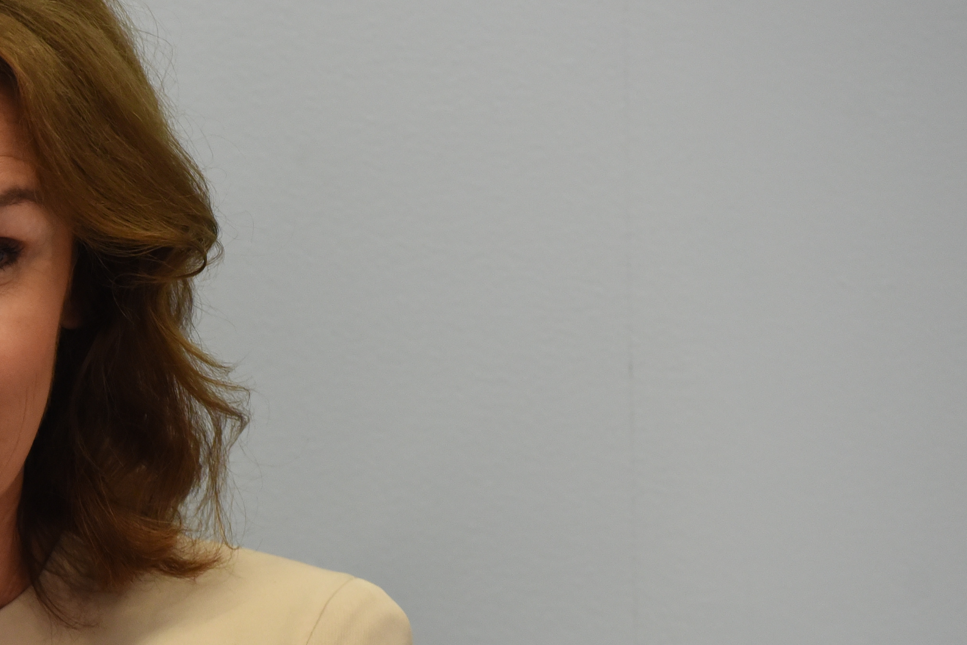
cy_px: 540
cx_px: -89
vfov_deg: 2.8
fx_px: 13112
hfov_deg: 4.2
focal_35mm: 488
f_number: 5.6
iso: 2000
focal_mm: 200
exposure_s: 1/100
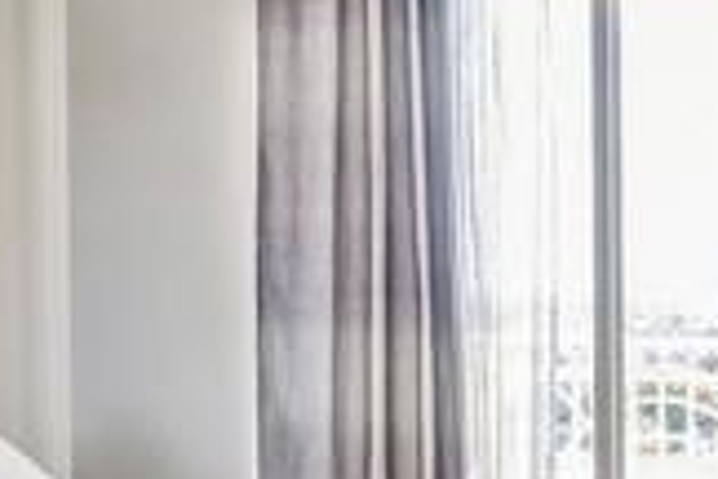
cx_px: 146
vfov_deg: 17.3
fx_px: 1575
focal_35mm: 79
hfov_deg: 25.2
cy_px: 291
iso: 500
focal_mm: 16
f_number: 8
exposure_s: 1/13
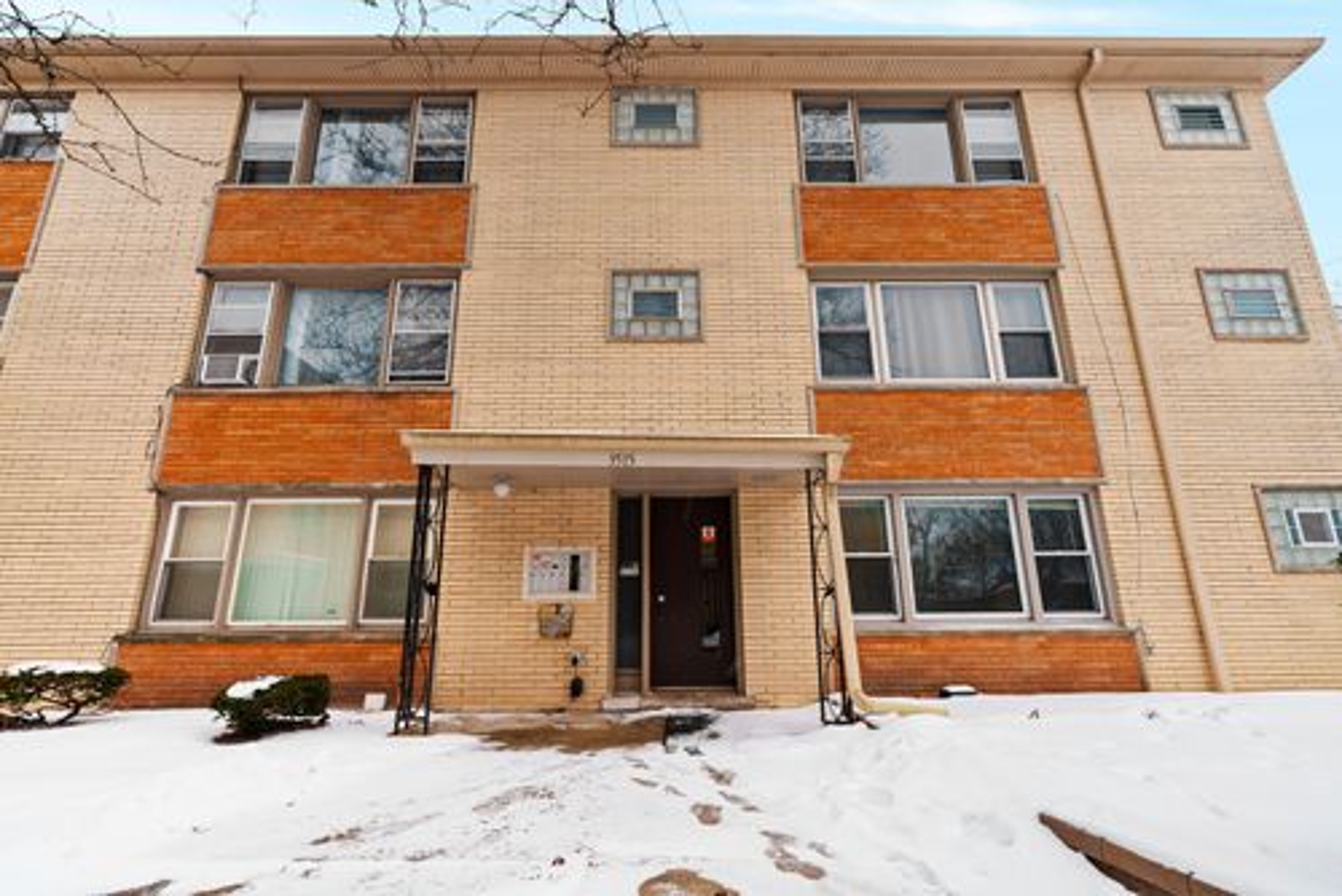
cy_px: 448
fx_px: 597
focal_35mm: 16
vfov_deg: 73.8
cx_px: 671
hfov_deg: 96.7
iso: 80
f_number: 7.1
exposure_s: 1/80
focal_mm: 16
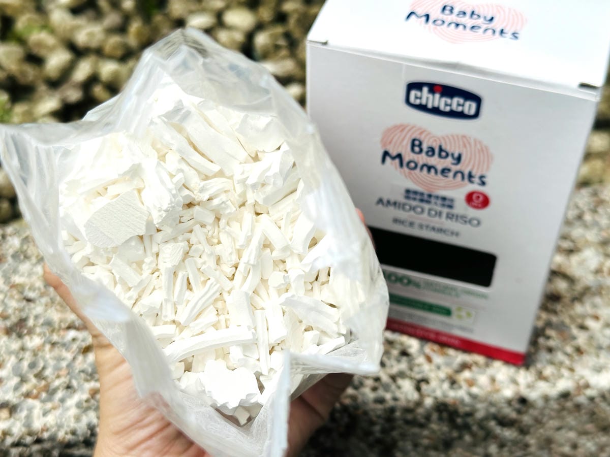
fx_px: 846
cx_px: 305
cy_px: 228
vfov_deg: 30.3
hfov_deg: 39.7
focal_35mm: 48
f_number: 1.78
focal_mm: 6.86
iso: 64
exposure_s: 1/745
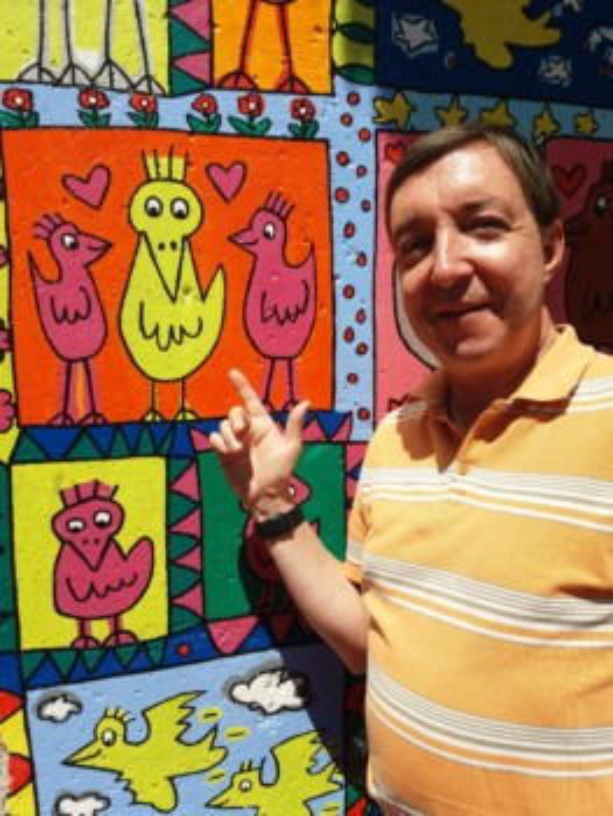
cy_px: 408
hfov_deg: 49.8
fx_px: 660
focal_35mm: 28
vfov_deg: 63.4
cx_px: 306
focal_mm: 3.7
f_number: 1.9
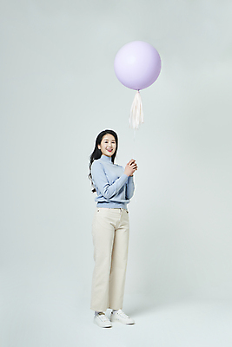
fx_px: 444
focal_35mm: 46
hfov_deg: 29.3
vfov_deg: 42.7
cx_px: 116
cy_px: 174
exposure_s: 1/125
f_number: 11
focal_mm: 46
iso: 100
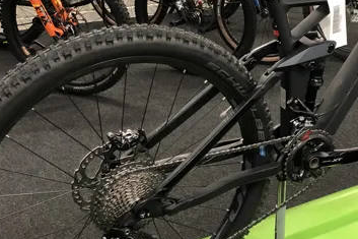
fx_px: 656
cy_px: 92
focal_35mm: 66
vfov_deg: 20.6
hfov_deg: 29.4
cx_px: 317
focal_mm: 4
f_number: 1.8
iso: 64
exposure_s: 1/17
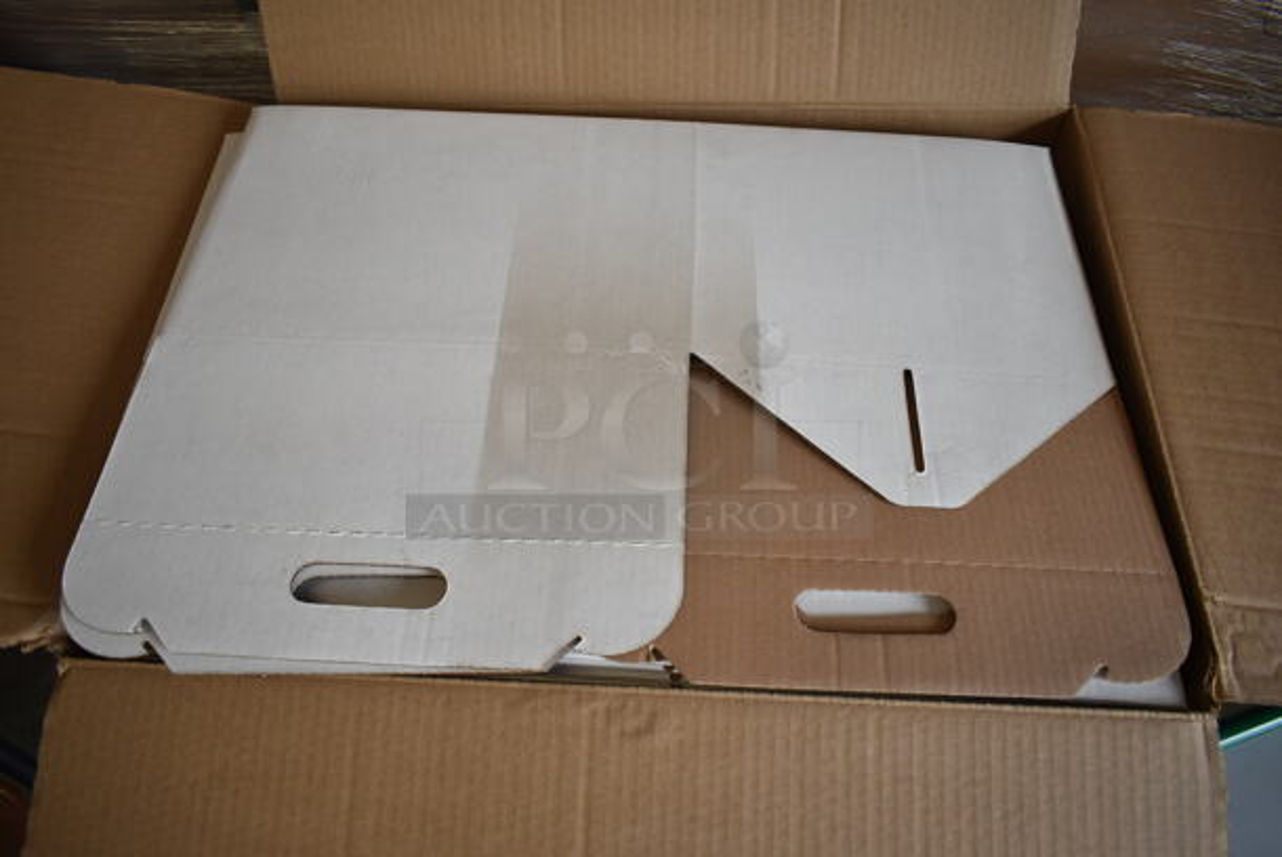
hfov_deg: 67.3
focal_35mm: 27
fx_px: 962
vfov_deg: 48.0
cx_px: 641
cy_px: 428
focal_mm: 18
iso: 250
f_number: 3.5
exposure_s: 1/125
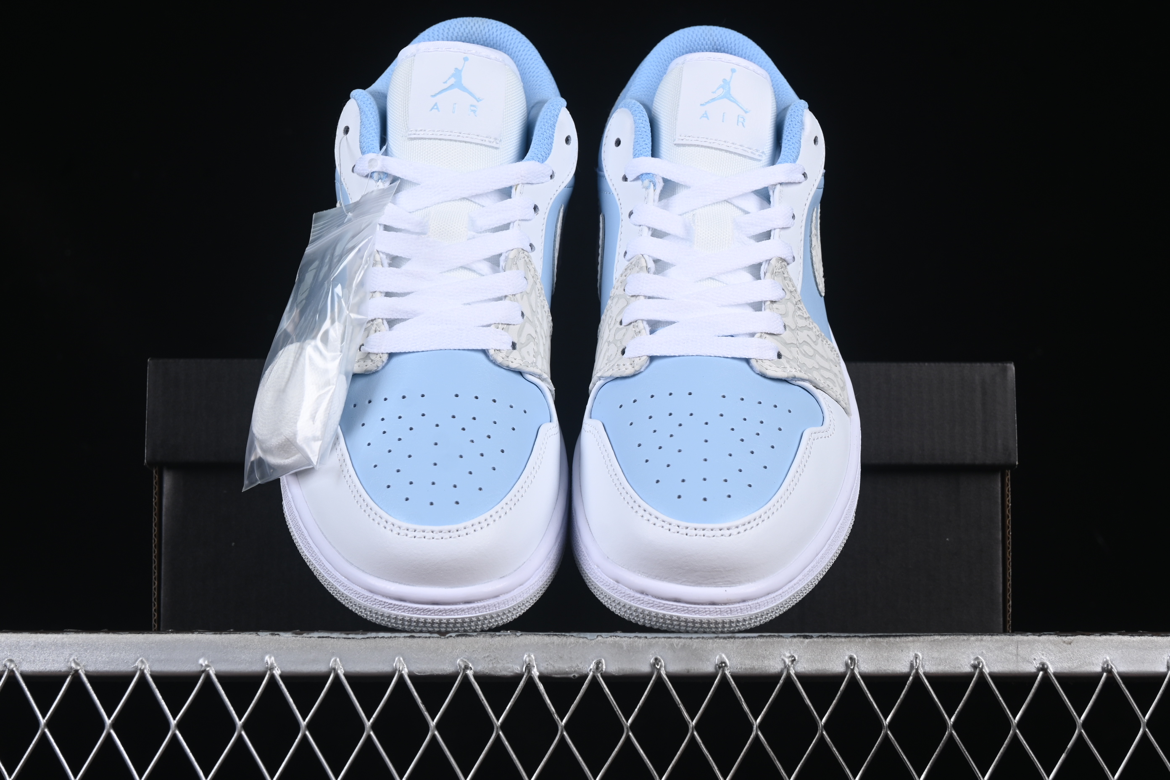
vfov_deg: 18.2
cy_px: 390
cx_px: 585
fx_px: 2437
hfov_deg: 27.0
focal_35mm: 75
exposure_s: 1/80
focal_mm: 50
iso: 160
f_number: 8
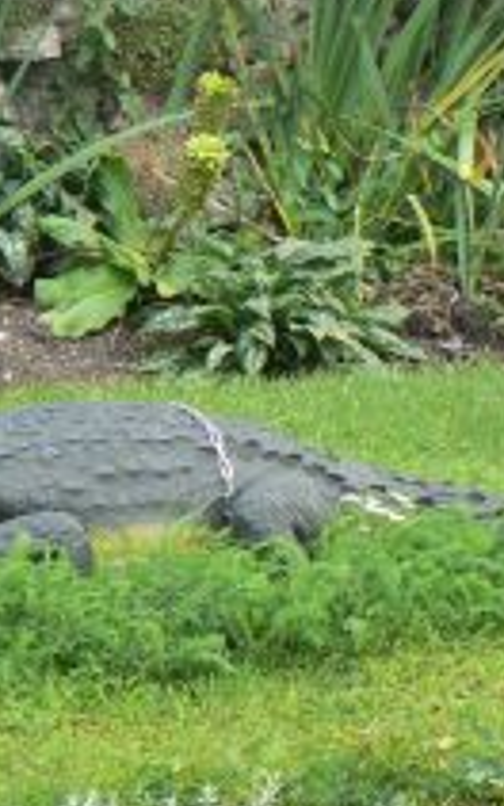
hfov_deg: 5.7
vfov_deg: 9.1
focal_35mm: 230
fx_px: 5051
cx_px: 69
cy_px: 489
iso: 80
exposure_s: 1/100
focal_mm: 21.2
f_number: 4
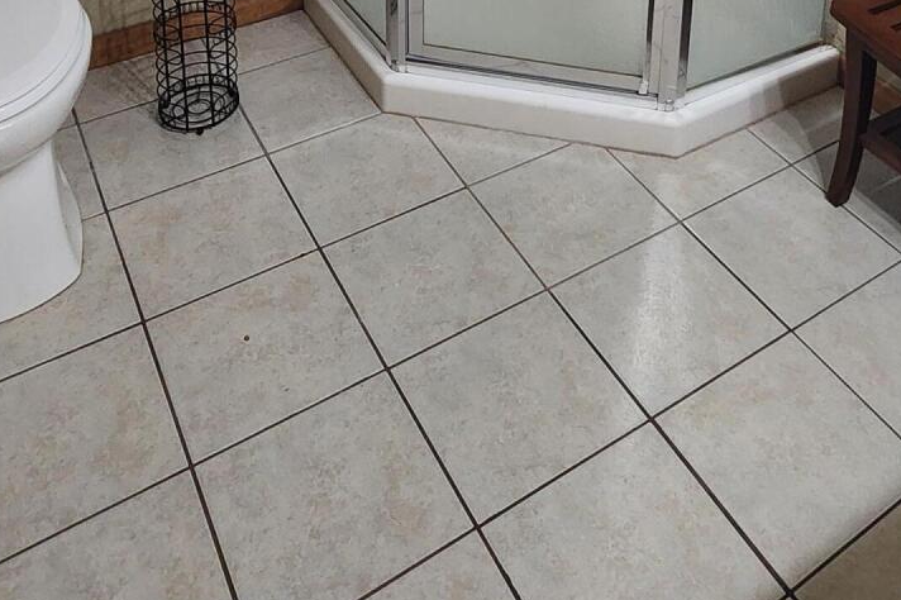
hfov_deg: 49.7
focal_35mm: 38
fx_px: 951
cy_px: -253
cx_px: 611
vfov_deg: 27.0
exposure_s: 1/60
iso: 200
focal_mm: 2.2
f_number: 2.2
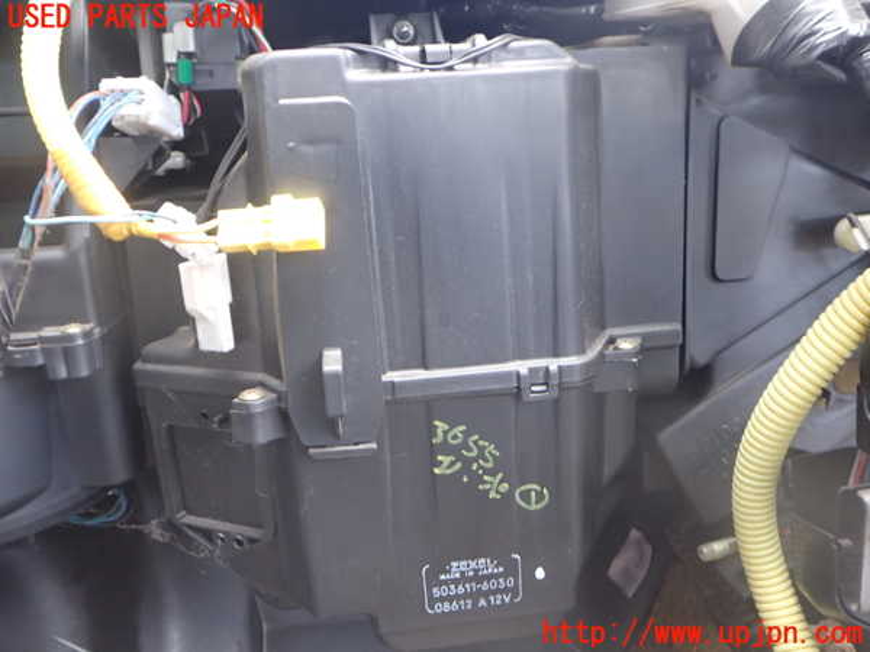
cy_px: 326
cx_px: 435
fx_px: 754
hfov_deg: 60.0
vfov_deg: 46.8
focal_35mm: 30
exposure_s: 1/30
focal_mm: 5.4
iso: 250
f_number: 2.3
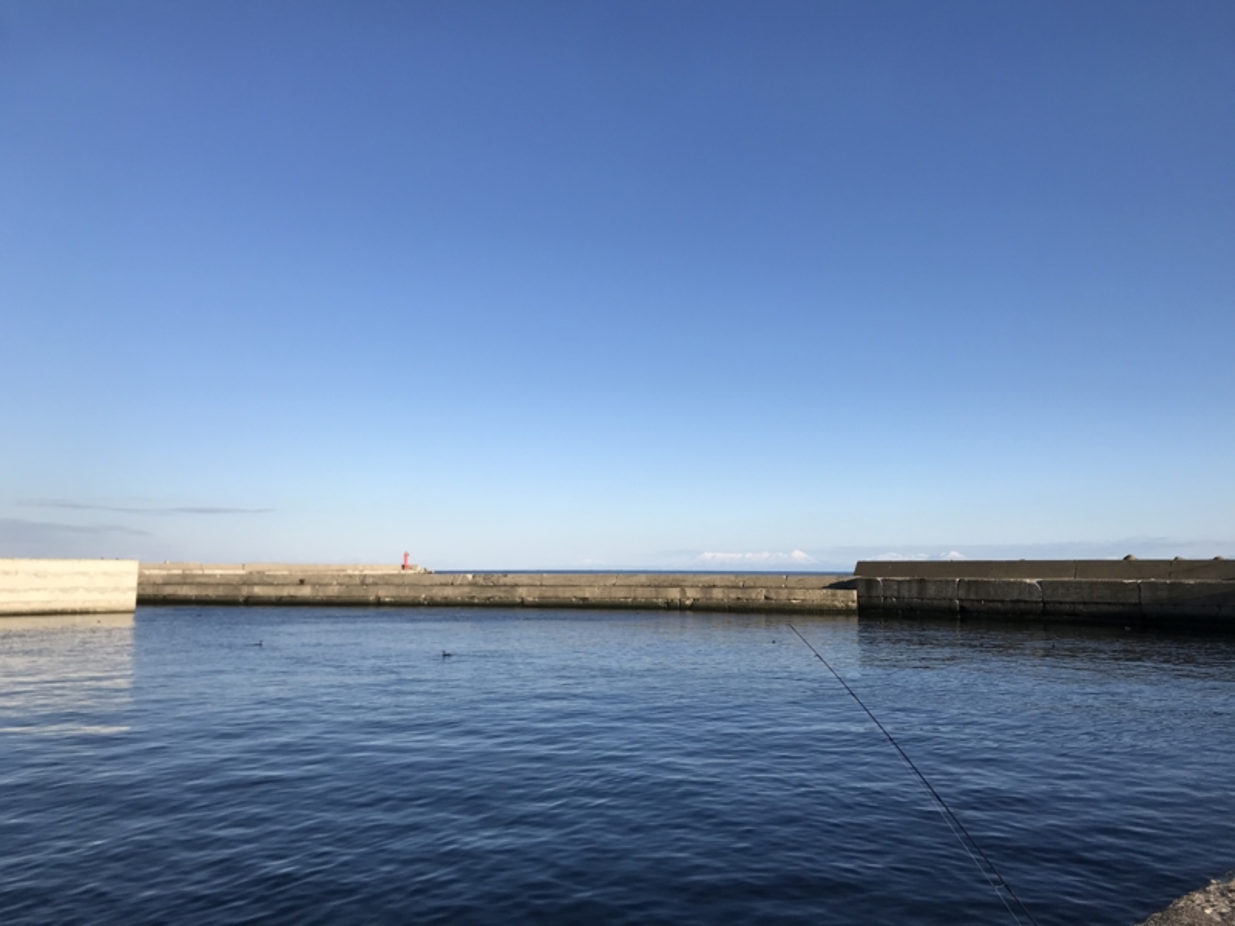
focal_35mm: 28
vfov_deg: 49.7
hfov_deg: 63.4
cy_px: 463
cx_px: 618
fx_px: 999
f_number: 1.8
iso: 20
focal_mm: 3.99
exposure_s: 1/2740
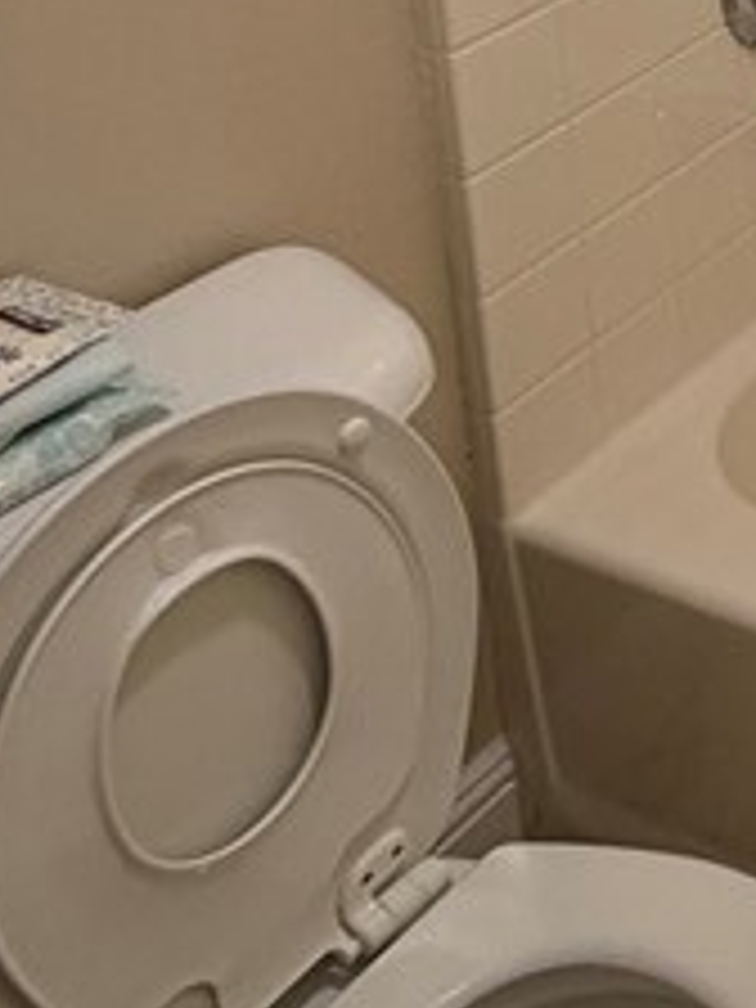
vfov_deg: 26.4
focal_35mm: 64
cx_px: 1377
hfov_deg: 18.0
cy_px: -243
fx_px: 1864
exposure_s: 1/120
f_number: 2.2
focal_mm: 2.22
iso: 200
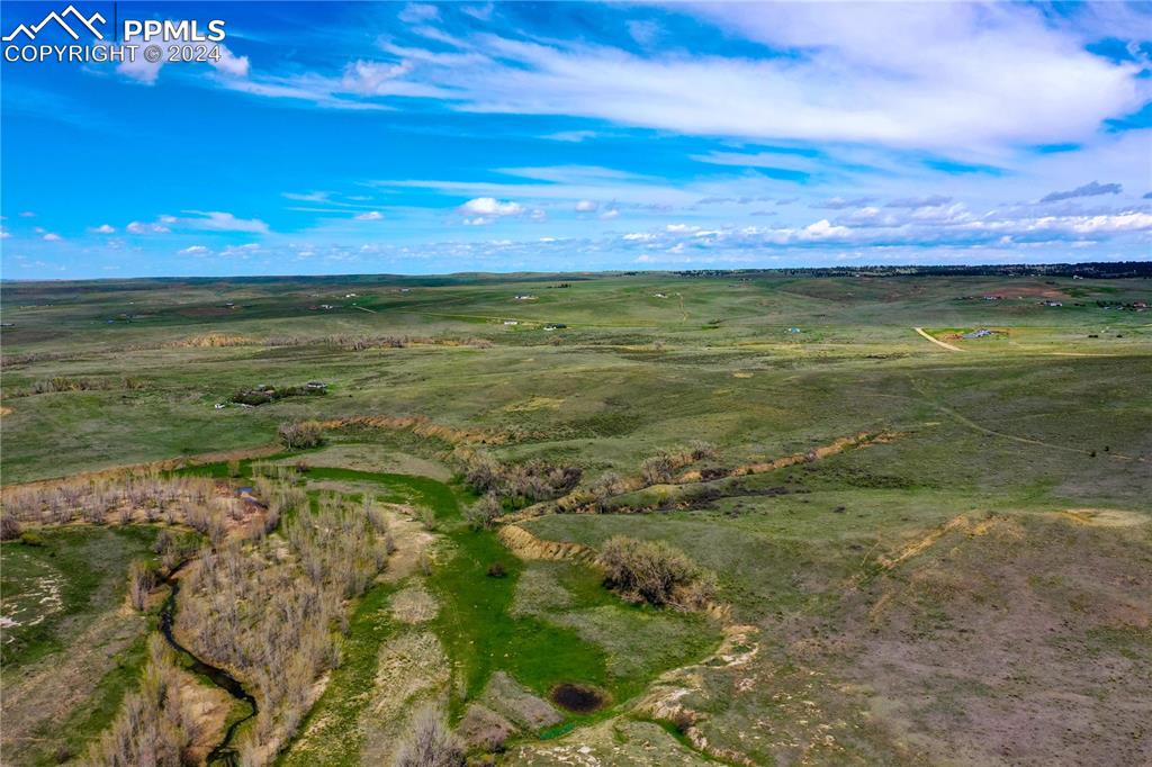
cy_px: 384
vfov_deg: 46.4
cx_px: 576
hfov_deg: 65.5
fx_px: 896
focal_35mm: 28
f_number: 6.3
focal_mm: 10.26
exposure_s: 1/500
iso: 100
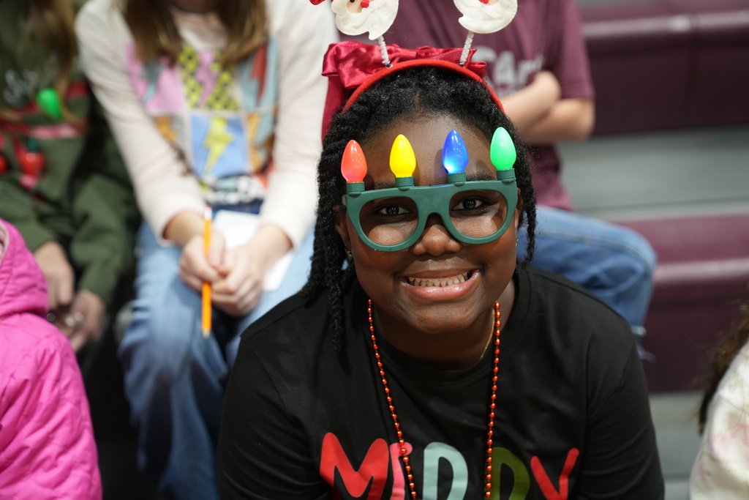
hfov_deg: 33.4
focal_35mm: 60
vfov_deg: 22.6
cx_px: 374
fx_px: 1248
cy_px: 250
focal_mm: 60
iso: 1600
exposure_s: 1/160
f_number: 2.8
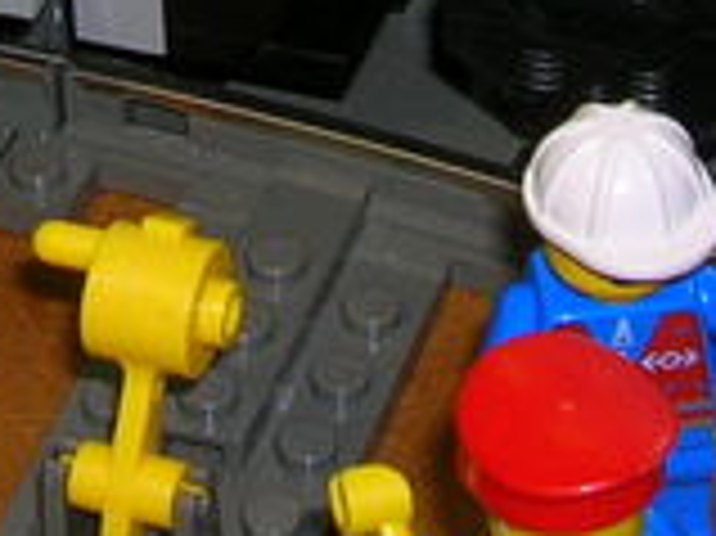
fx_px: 3638
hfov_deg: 11.2
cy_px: -401
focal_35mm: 176
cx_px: 149
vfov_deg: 8.2
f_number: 4.9
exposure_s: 1/60.1
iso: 50
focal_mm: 5.8
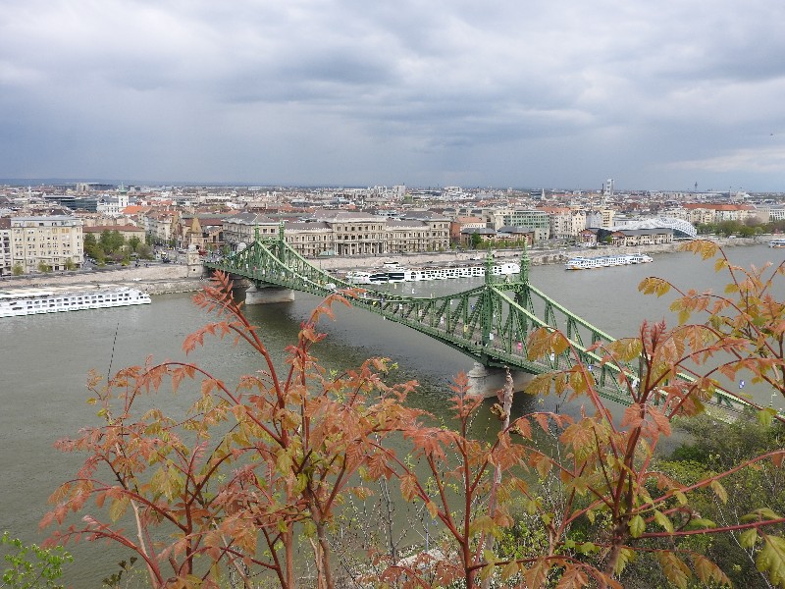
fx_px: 680
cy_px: 294
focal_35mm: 30
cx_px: 392
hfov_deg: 60.0
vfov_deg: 46.8
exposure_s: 1/640
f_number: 3.5
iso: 100
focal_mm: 5.4
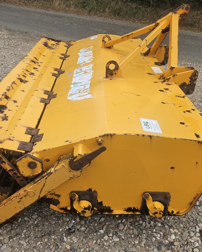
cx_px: 96
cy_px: 121
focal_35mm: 32
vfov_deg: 55.6
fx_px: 239
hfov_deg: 45.8
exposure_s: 1/398
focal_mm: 5.4
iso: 50
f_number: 1.8
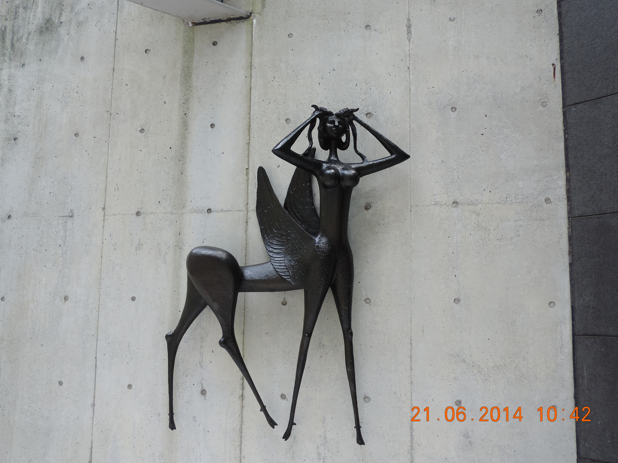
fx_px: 625
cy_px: 232
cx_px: 309
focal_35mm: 35
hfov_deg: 52.6
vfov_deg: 40.7
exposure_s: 1/60
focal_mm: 6.2
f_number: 3.3
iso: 80
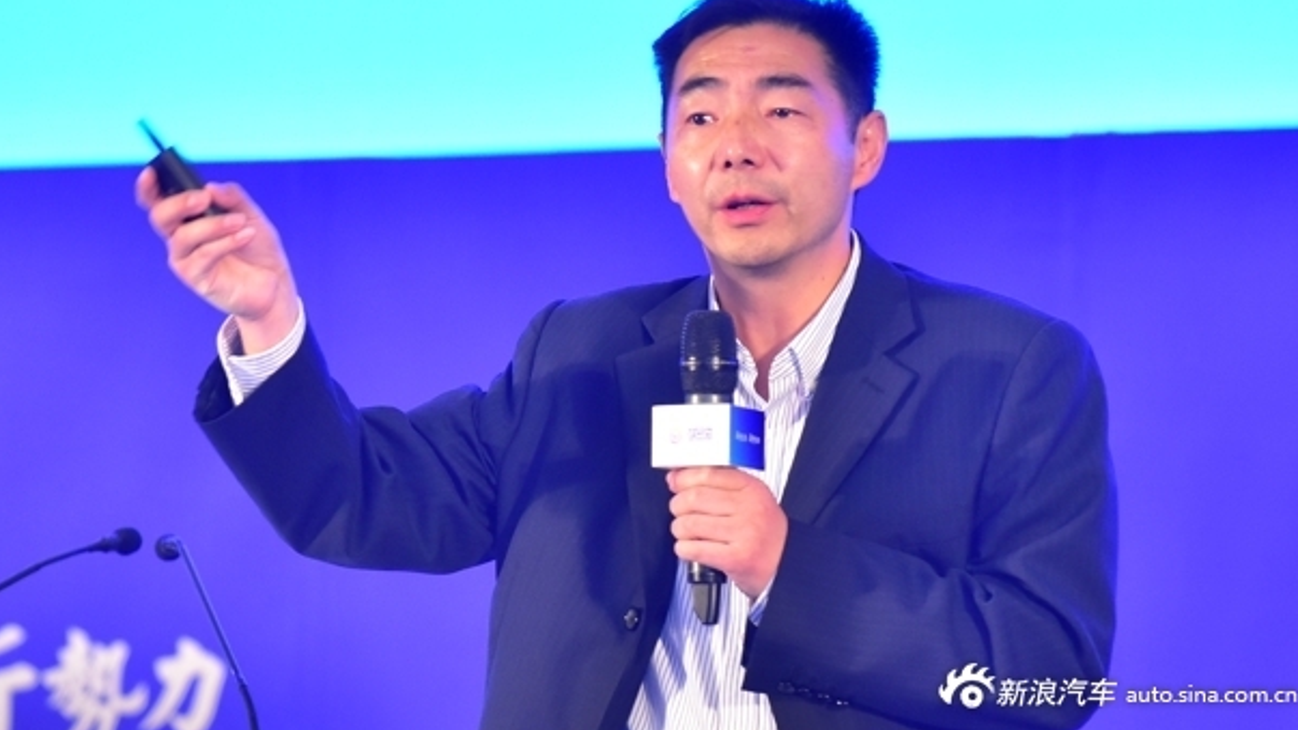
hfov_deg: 9.7
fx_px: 7640
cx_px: 639
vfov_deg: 5.5
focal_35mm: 222
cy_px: 281
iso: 2000
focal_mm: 200
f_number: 4
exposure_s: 1/160
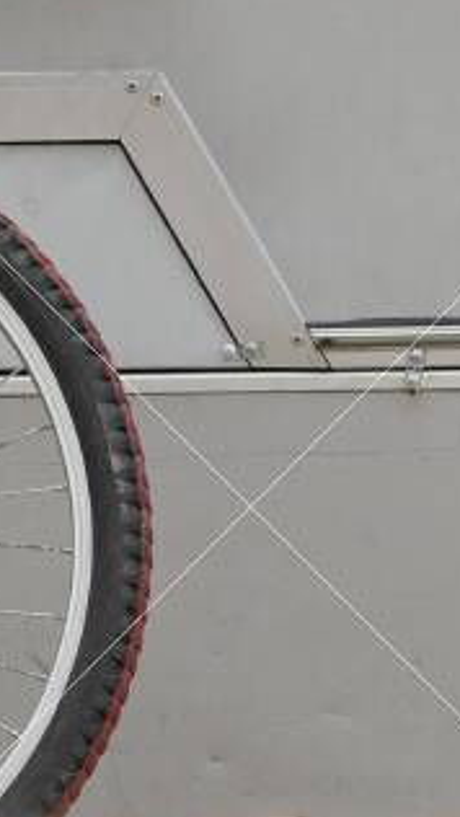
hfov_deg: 1.2
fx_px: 21748
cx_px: -698
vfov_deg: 2.2
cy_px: 71
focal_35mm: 1004
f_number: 5.6
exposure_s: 1/100
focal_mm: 112
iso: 200
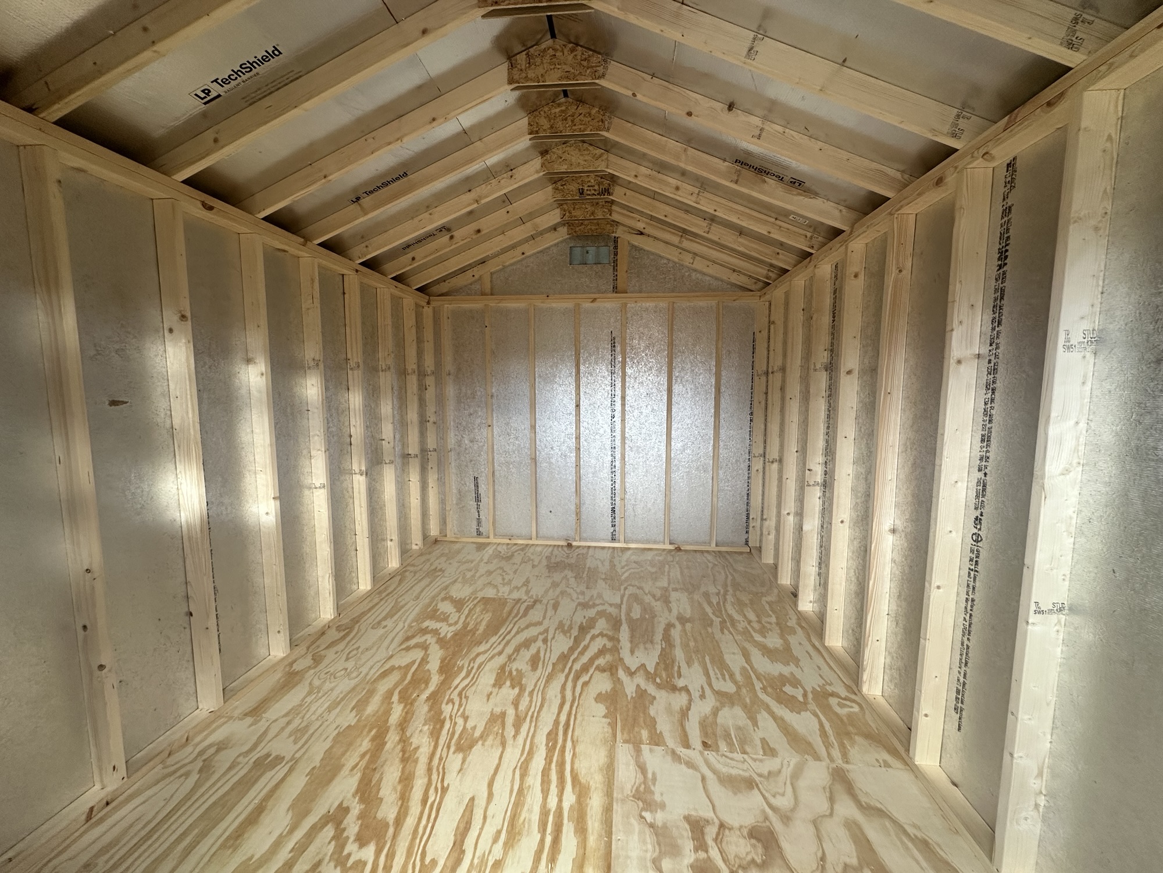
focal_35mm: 14
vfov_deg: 85.7
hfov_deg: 102.1
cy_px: 436
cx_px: 582
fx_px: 470
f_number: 2.2
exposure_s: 1/99
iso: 125
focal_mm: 2.22
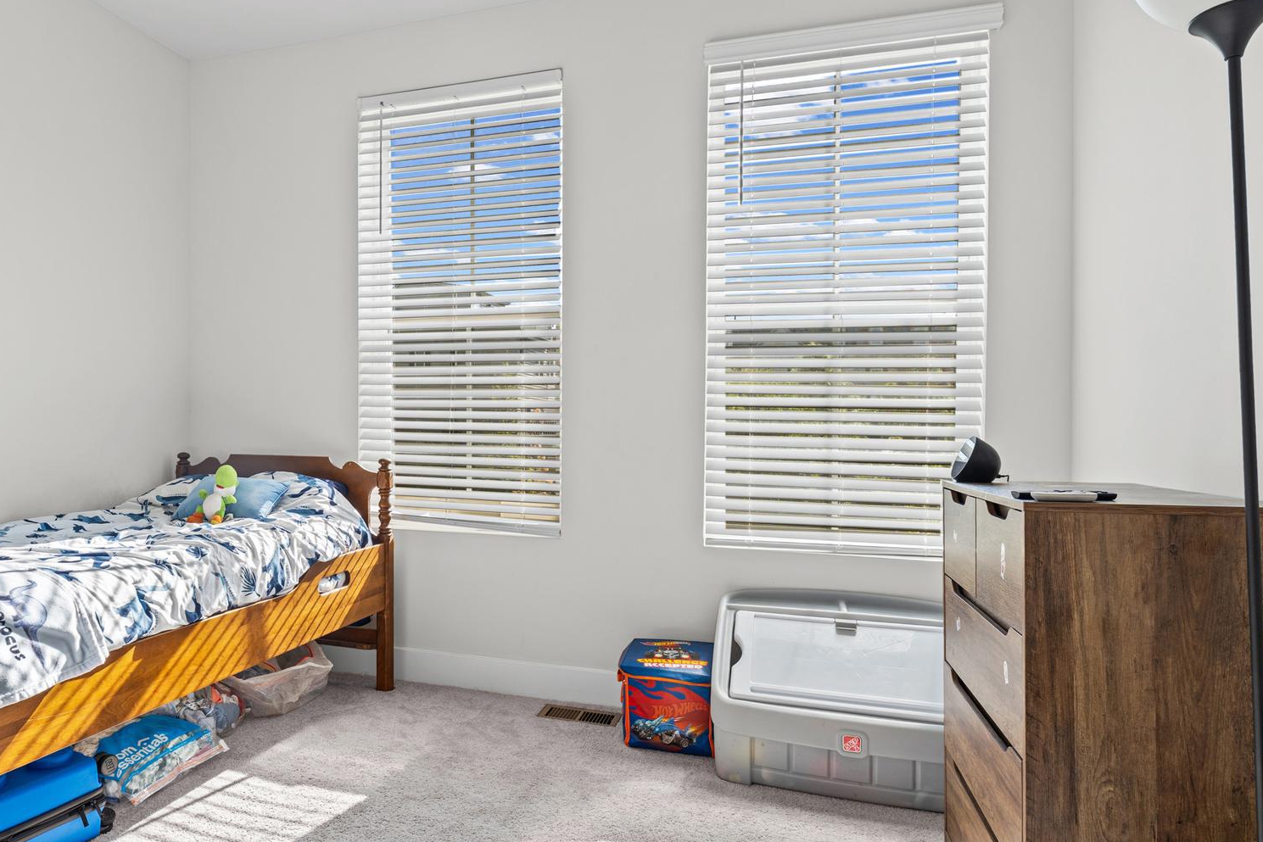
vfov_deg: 57.2
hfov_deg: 77.6
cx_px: 498
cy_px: 451
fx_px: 772
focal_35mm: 22
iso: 100
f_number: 8
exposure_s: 1/20
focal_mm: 16
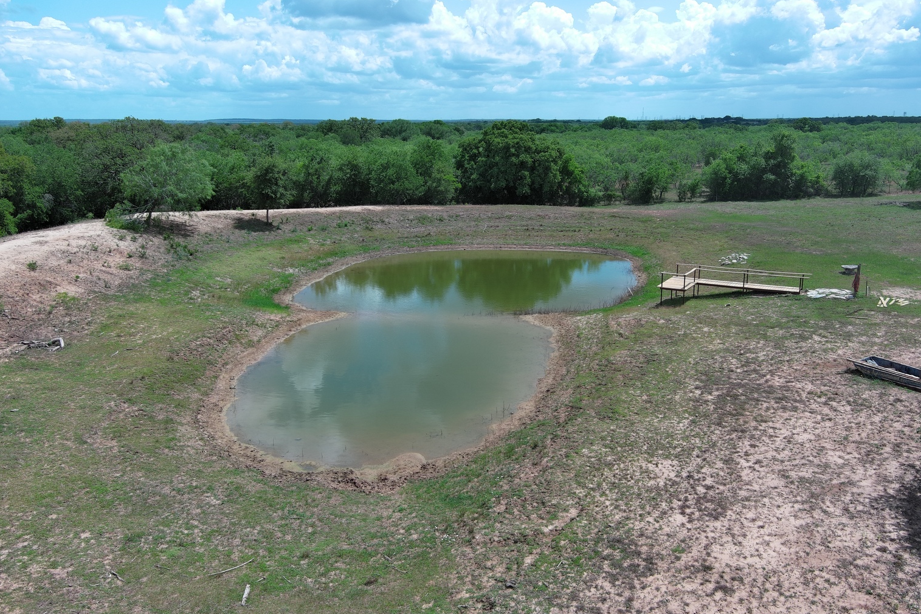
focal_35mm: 31
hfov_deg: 60.2
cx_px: 487
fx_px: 793
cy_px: 308
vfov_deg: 42.3
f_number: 2.8
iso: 101
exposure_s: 1/1835
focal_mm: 10.57
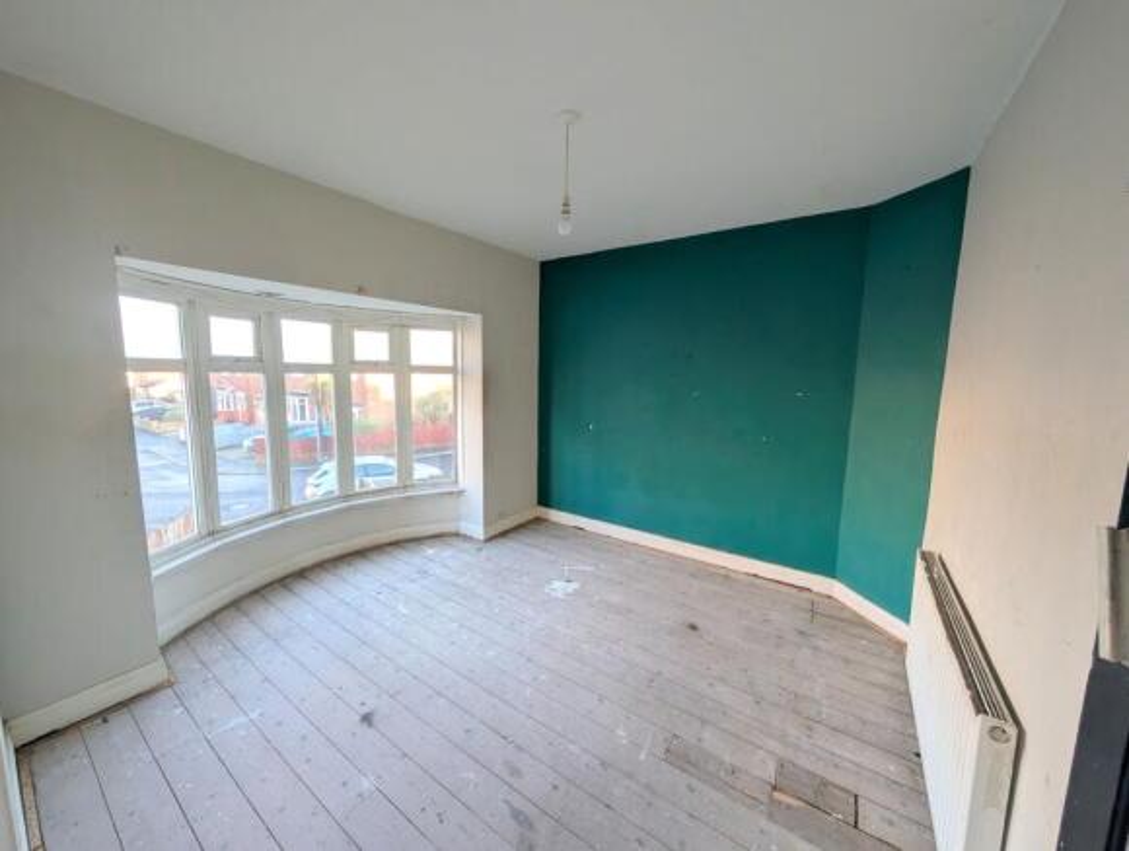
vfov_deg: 94.7
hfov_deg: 110.4
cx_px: 564
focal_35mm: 12
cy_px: 426
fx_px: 392
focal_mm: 2.02
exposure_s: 1/128
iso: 87
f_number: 1.7
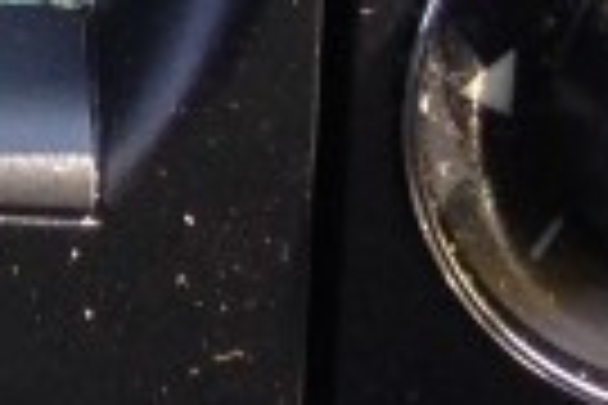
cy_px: -1017
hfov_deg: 7.3
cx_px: -950
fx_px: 4391
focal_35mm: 260
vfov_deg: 4.9
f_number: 2.4
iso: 80
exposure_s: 1/120
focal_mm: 4.12
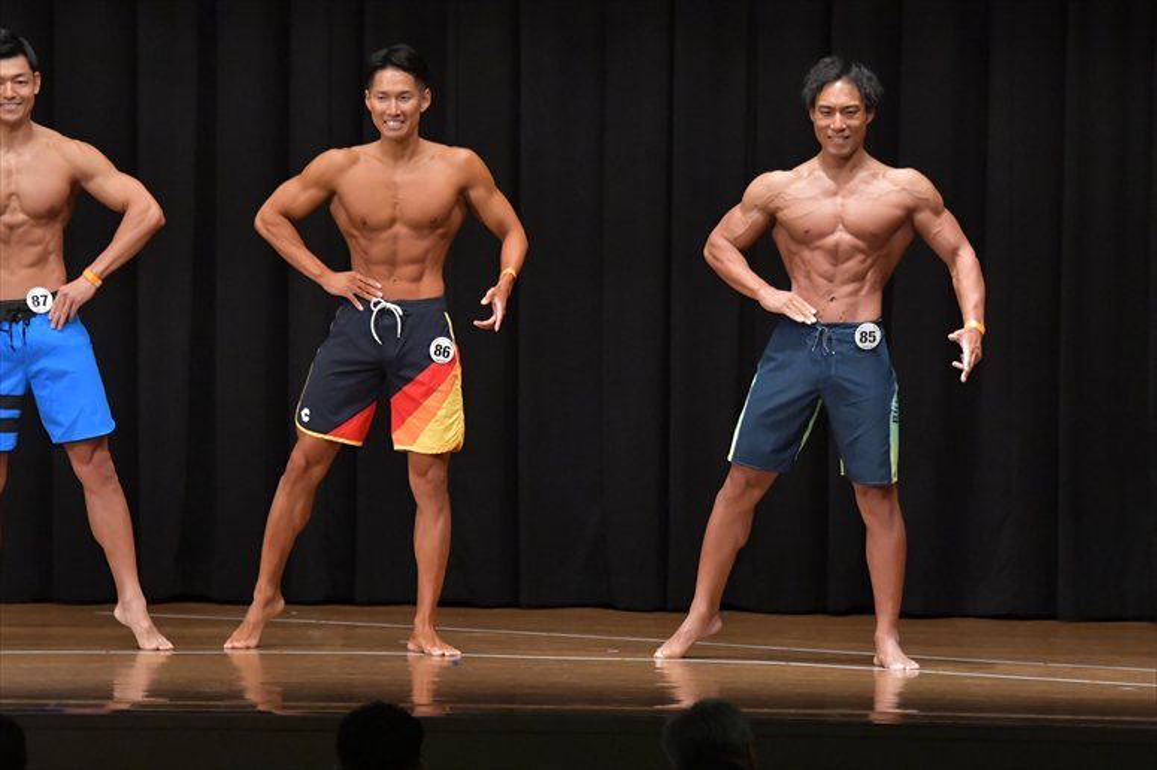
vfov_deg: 6.8
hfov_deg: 10.2
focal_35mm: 202
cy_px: 385
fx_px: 6489
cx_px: 578
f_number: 5.6
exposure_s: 1/400
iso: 6400
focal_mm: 135
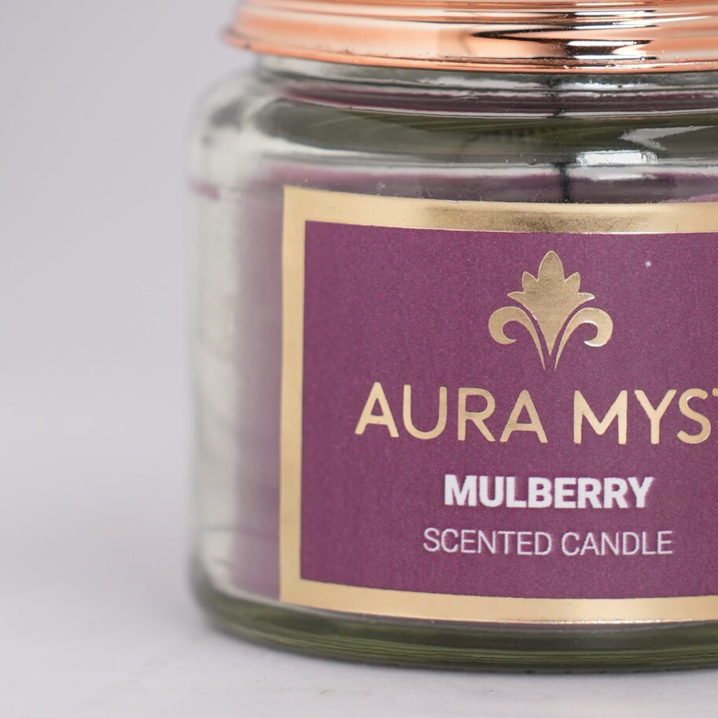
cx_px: 533
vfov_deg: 6.5
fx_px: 6266
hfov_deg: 6.6
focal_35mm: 267
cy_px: -6
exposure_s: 1/250
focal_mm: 75
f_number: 4
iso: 250
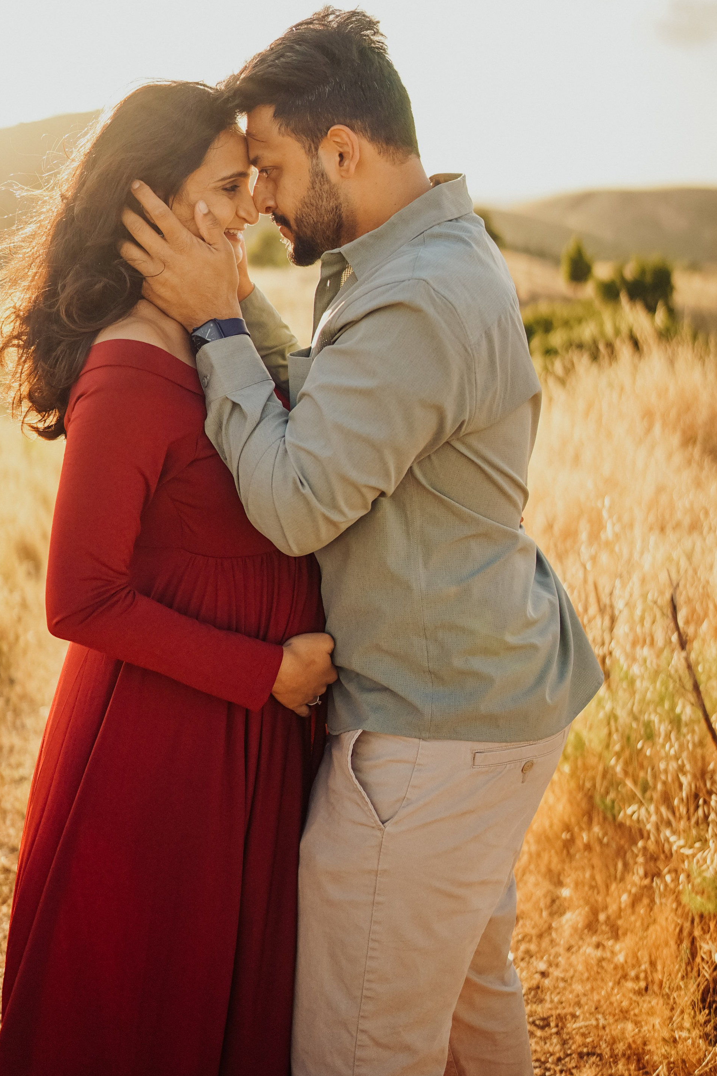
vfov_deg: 41.5
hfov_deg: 28.5
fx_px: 1404
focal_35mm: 47
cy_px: 375
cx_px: 273
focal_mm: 35
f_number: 1.4
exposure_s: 1/8000
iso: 400
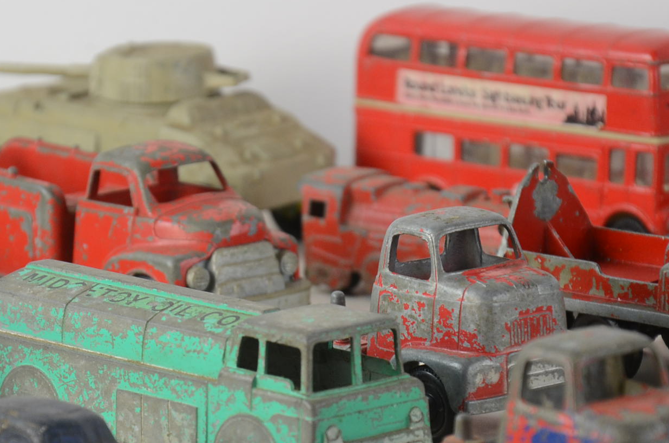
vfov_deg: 4.4
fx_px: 5824
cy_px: 357
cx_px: 265
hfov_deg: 6.6
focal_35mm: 314
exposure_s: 1/60
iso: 500
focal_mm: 105
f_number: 5.6
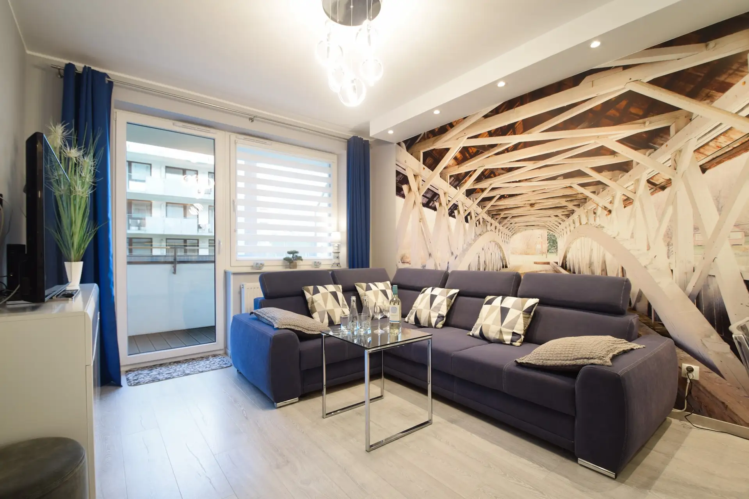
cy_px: 250
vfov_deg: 72.0
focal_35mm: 16
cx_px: 374
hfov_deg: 95.0
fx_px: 343
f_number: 8
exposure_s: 1
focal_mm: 11
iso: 100
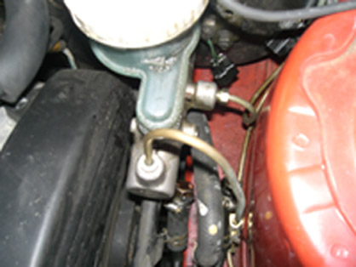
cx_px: 178
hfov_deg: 49.0
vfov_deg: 37.8
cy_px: 134
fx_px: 391
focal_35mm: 38
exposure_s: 1/60
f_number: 4.4
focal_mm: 6.3
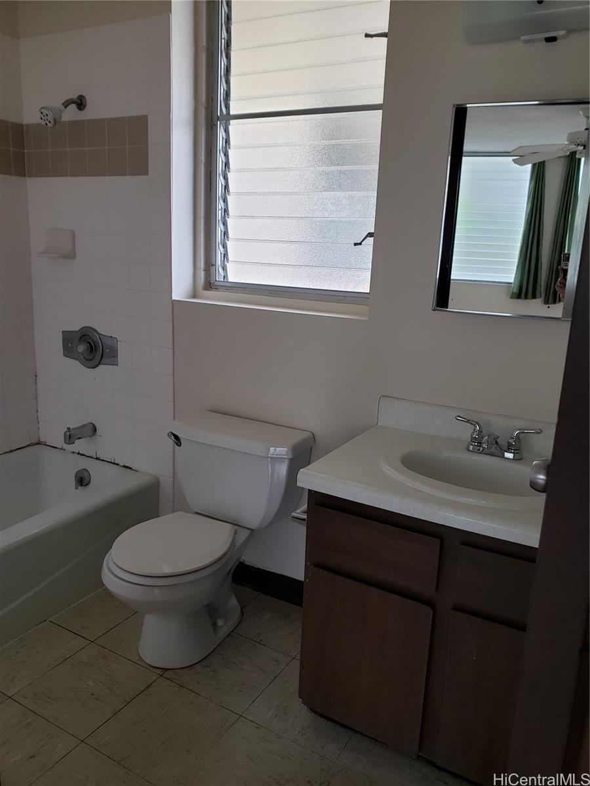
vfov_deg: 67.3
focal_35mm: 26
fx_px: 591
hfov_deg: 53.1
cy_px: 393
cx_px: 295
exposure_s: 1/41
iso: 80
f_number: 2.4
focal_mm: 4.3
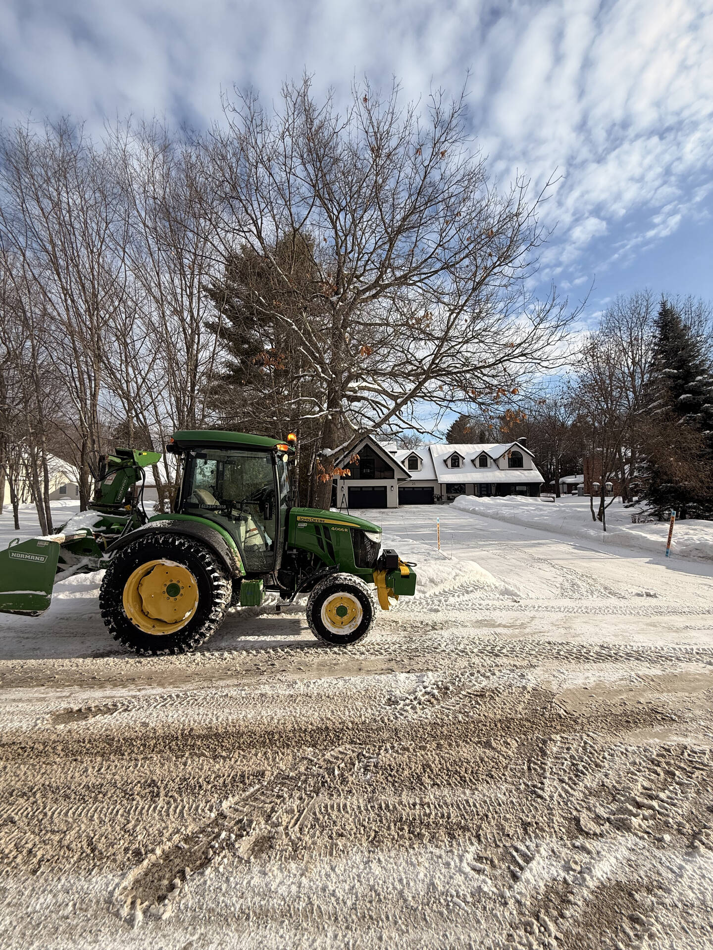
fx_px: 384
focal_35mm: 14
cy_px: 475
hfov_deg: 85.7
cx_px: 356
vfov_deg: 102.1
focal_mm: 2.22
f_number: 2.2
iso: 50
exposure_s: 1/2237
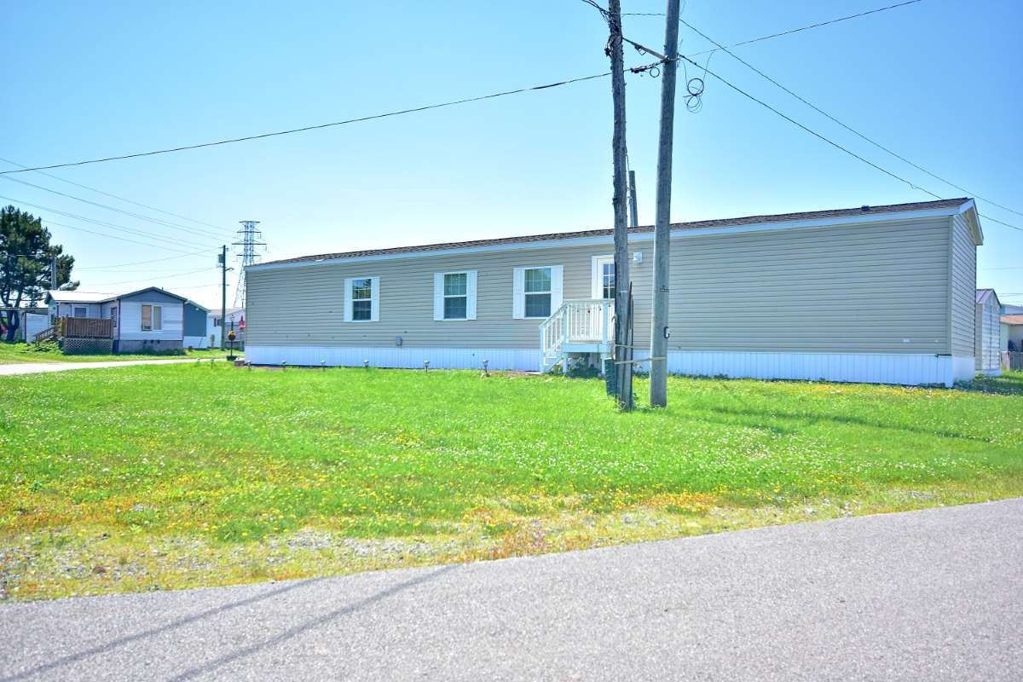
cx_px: 512
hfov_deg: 67.4
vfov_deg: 47.9
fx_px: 767
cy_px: 341
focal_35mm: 27
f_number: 7.1
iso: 320
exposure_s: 1/640
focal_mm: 18
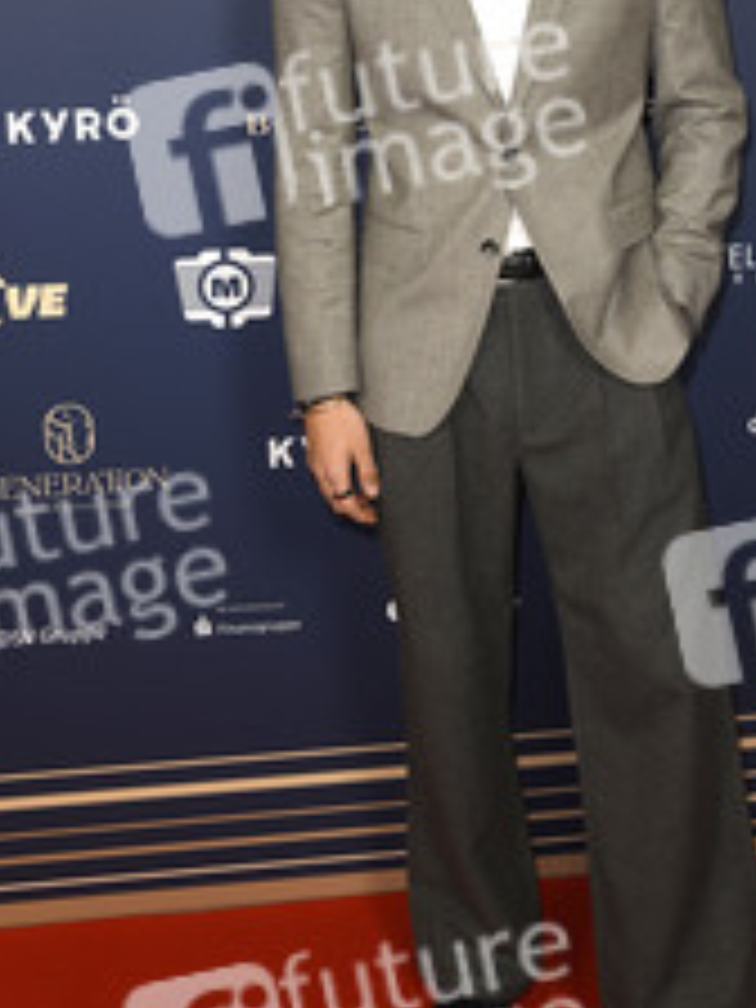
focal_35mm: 55
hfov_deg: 26.4
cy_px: 356
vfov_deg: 34.7
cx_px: 486
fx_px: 1602
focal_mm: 32
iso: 640
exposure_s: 1/320
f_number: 5
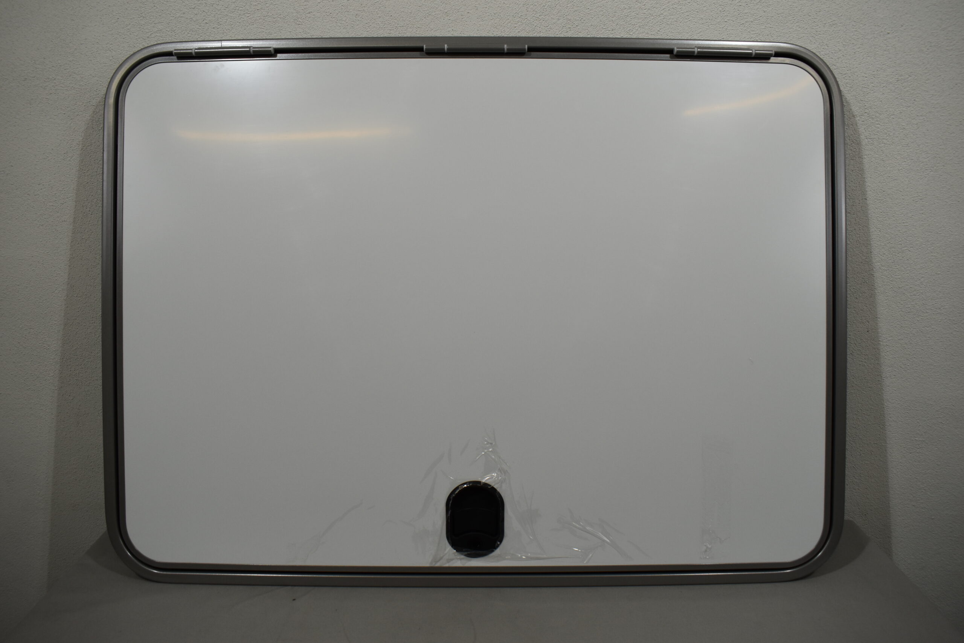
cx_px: 482
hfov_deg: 67.4
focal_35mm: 27
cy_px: 322
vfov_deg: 47.9
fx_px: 723
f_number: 5.6
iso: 400
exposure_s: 1/250
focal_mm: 18
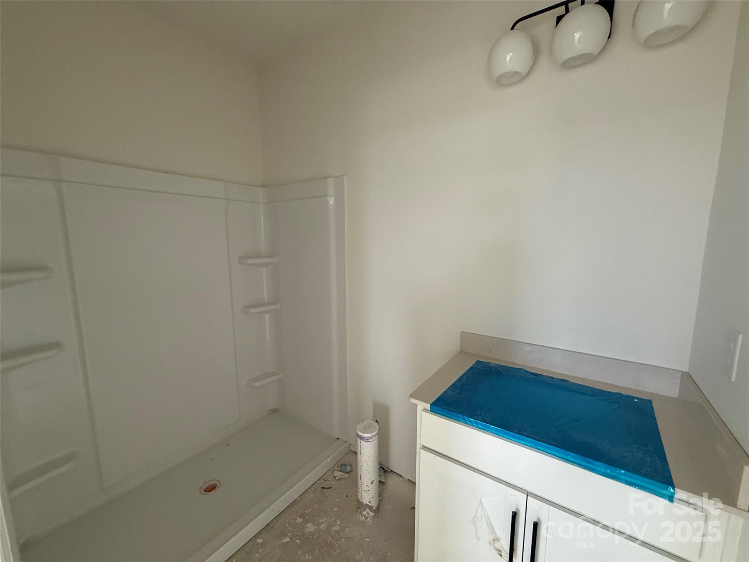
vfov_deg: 85.7
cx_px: 374
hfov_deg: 102.1
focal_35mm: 14
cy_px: 281
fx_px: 303
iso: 320
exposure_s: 1/99
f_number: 2.2
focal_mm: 2.22
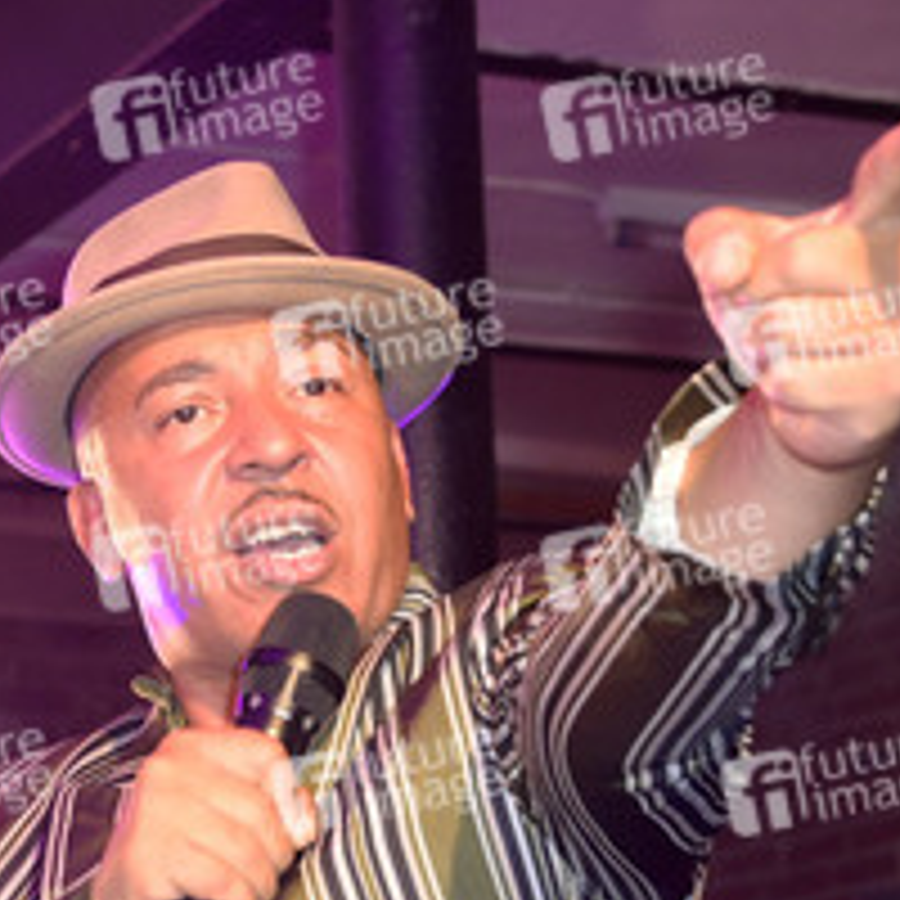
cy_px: 670
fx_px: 3265
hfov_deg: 15.6
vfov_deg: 15.6
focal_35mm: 111
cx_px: 268
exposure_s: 1/200
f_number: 5.6
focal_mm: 58
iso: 8000
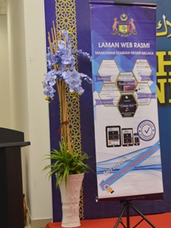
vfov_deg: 20.4
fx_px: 632
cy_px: 102
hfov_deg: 15.4
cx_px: 111
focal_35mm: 96
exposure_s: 1/50
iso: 800
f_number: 4.2
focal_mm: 32
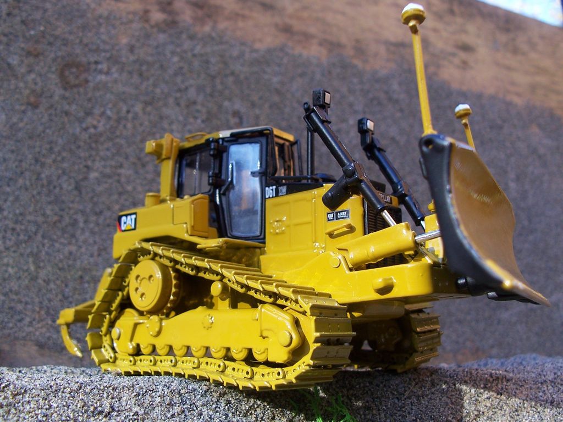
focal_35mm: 35
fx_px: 569
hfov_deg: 52.6
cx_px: 282
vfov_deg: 40.7
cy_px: 211
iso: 80
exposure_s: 1/125
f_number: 2.8
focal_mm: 6
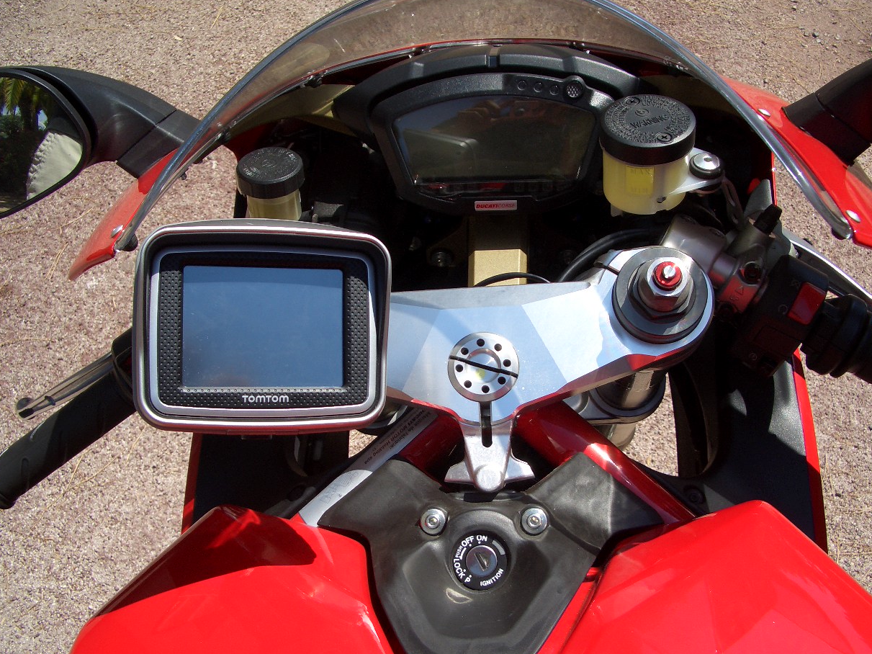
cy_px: 339
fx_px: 932
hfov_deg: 50.1
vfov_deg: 38.7
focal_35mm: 37
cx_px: 450
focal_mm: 5.8
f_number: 4.3
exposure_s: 1/400
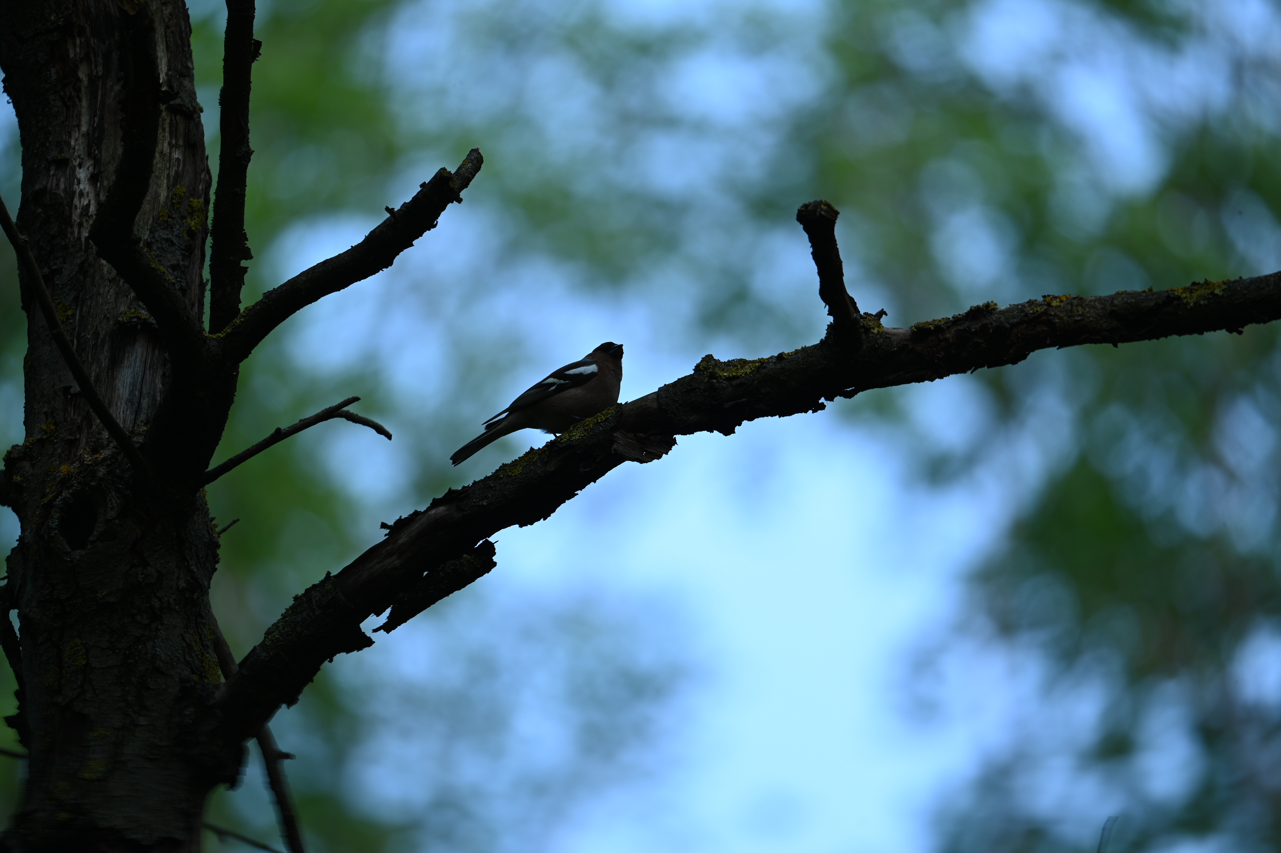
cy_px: 420
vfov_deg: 2.7
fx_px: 18277
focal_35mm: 514
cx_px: 630
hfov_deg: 4.0
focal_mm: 500
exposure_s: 1/100
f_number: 6.7
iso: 125
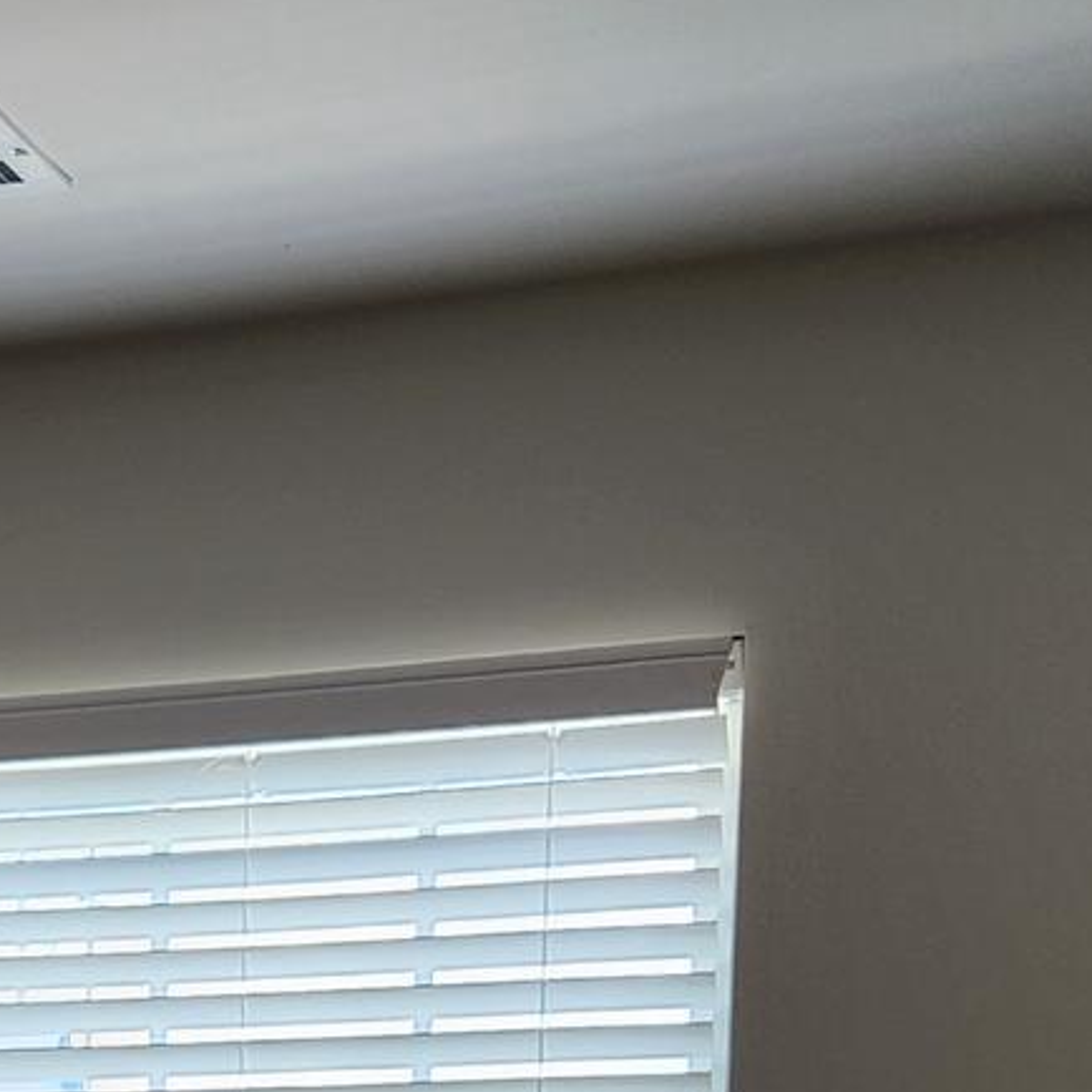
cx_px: -201
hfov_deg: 17.3
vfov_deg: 16.2
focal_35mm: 96
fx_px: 3426
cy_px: 1754
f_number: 1.8
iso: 80
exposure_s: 1/120
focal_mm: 5.4
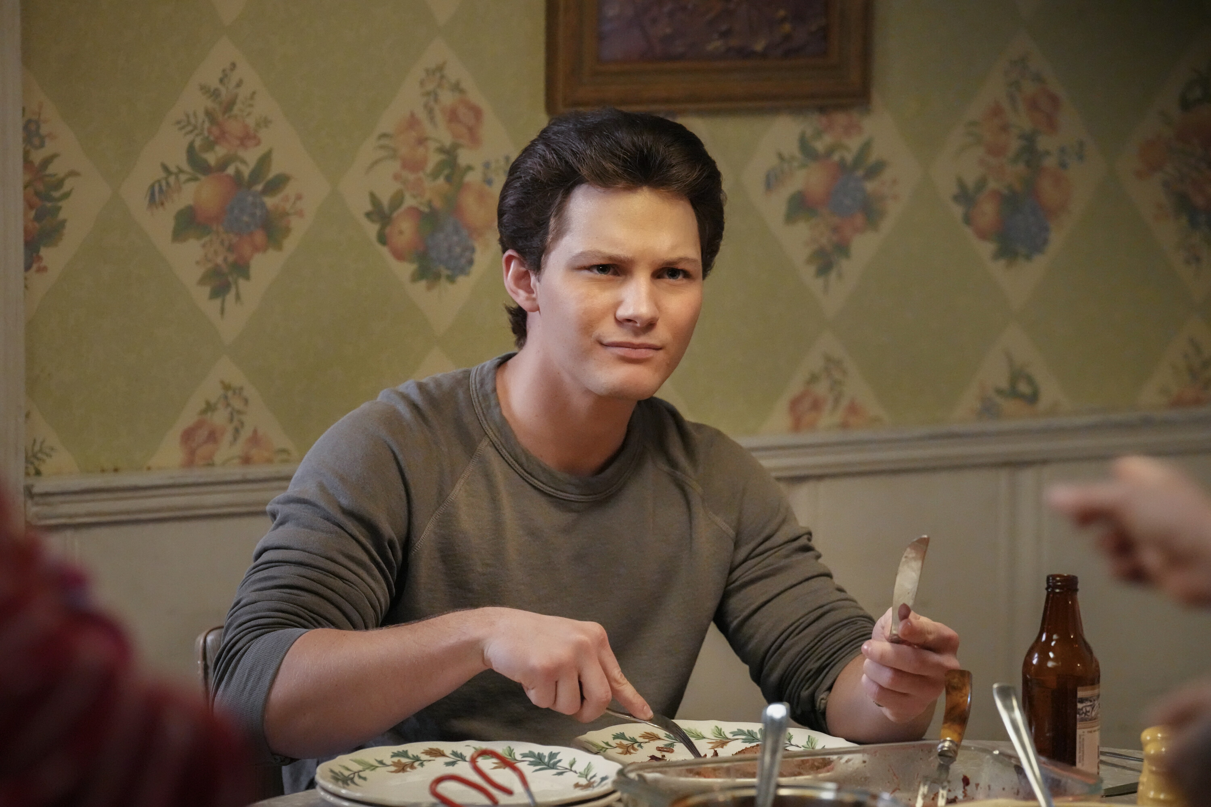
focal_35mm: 152
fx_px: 5113
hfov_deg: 13.5
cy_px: 404
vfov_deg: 9.0
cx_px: 606
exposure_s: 1/100
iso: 12800
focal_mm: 152
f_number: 4
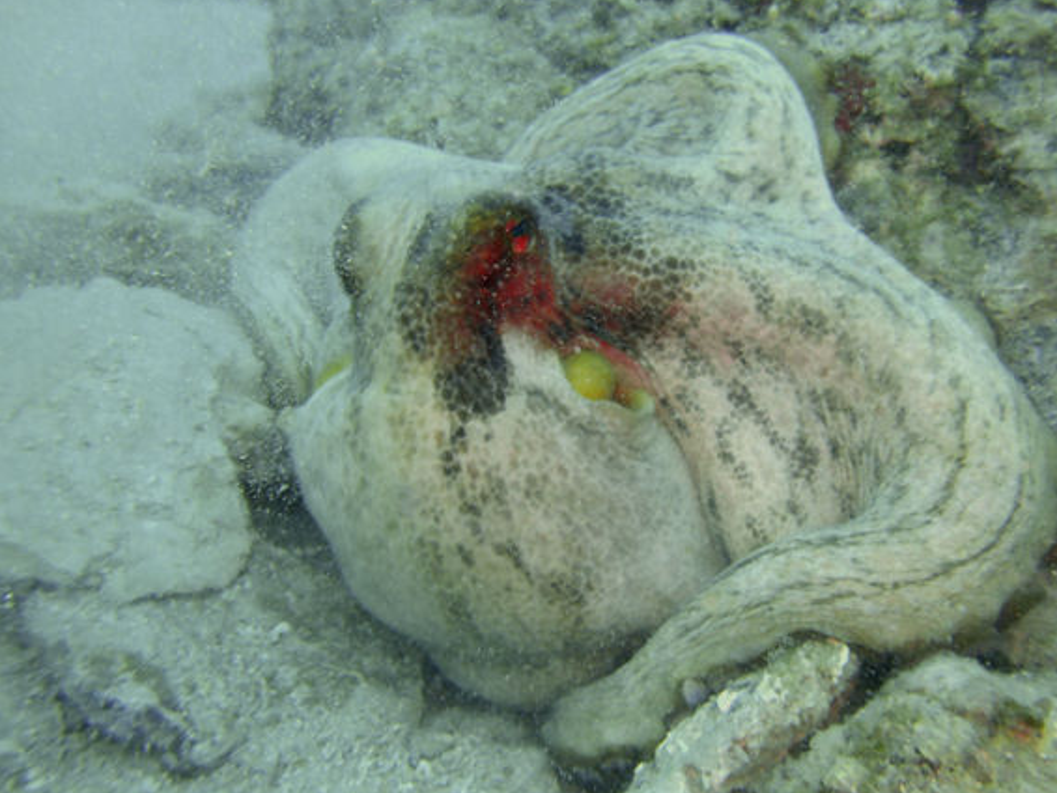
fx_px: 855
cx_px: 568
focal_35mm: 28
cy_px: 388
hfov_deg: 63.3
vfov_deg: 49.8
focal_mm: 4.6
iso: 160
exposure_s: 1/30
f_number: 3.2
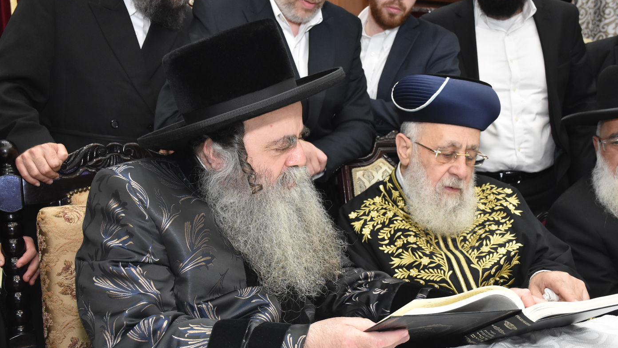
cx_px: 311
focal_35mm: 38
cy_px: 202
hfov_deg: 52.8
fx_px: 623
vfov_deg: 31.1
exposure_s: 1/125
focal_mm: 24
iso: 1600
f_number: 5.6
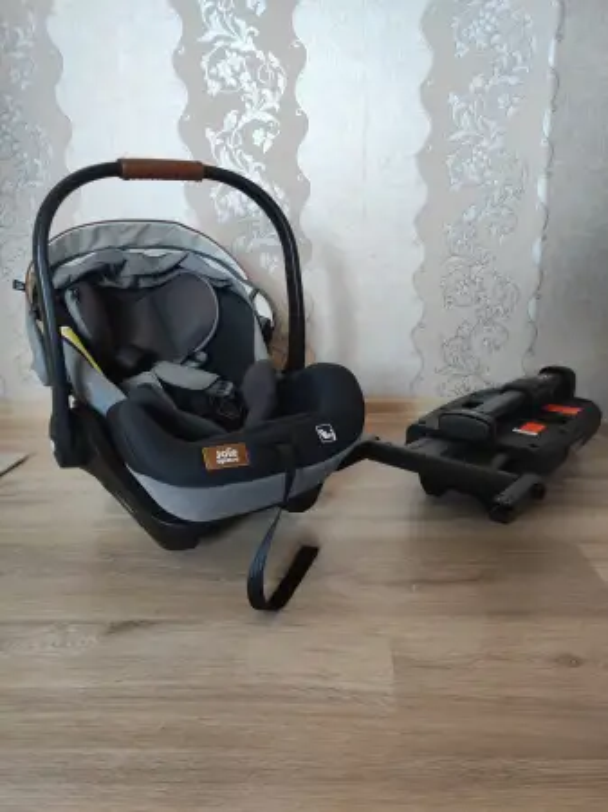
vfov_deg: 69.4
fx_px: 586
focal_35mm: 25
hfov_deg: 54.8
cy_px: 406
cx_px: 304
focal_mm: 4.7
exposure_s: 1/33
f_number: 1.79
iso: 541
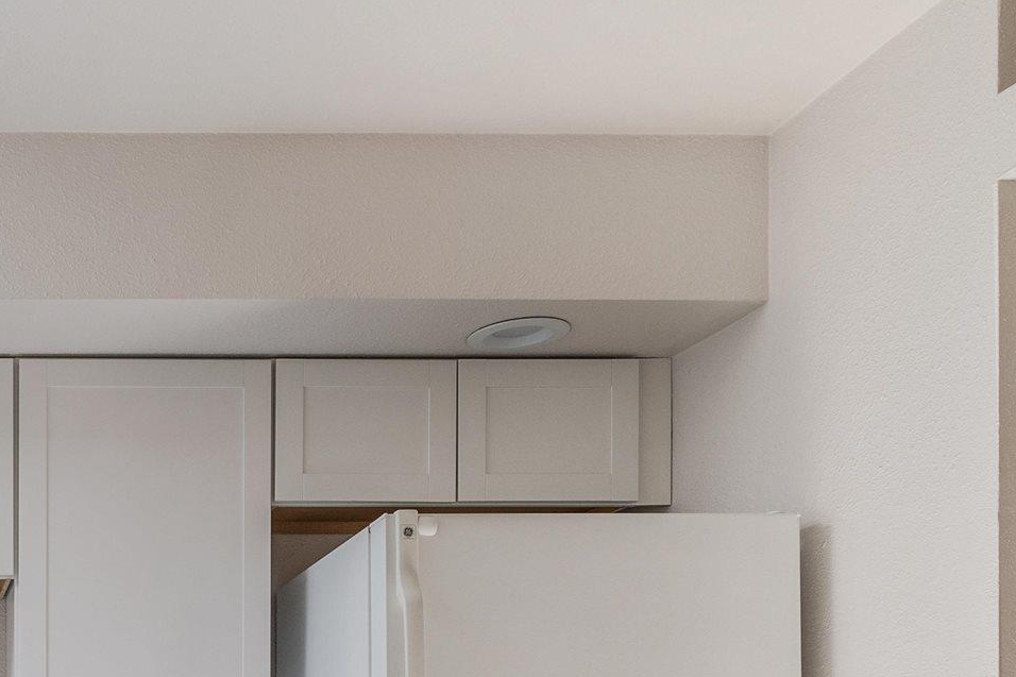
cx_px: -70
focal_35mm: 45
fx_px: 1270
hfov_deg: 37.4
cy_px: 832
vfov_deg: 26.3
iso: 320
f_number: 9
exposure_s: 1/4
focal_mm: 14
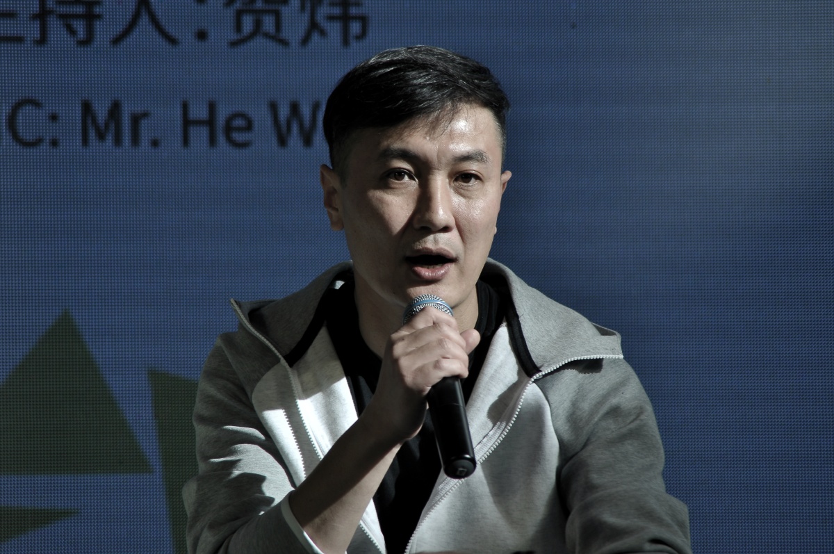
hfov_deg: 6.5
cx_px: 417
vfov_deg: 4.4
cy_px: 277
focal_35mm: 315
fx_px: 7289
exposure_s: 1/200
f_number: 4.8
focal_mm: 210
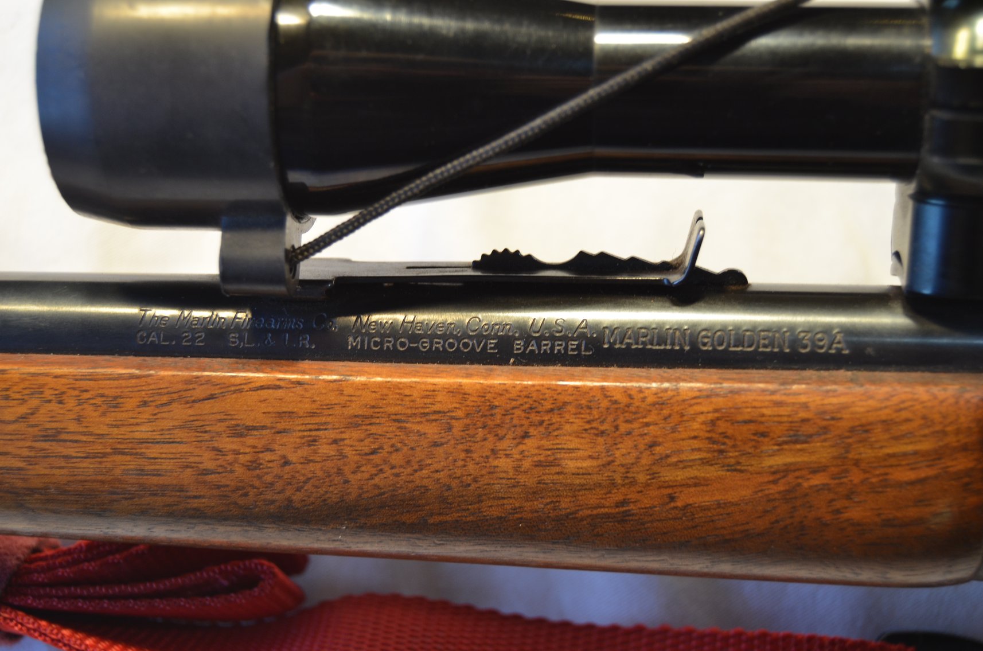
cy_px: 326
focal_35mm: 57
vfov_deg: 23.7
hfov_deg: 35.1
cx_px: 492
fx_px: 1553
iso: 400
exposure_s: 1/80
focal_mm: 38
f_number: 4.8
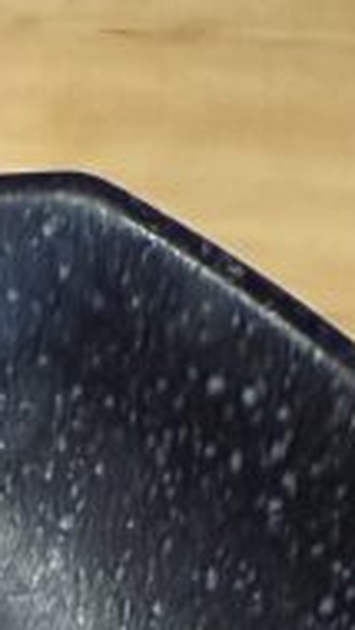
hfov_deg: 7.6
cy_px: 1482
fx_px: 2357
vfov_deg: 12.3
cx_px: -670
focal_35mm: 141
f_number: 2.2
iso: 320
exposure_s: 1/60
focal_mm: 2.22
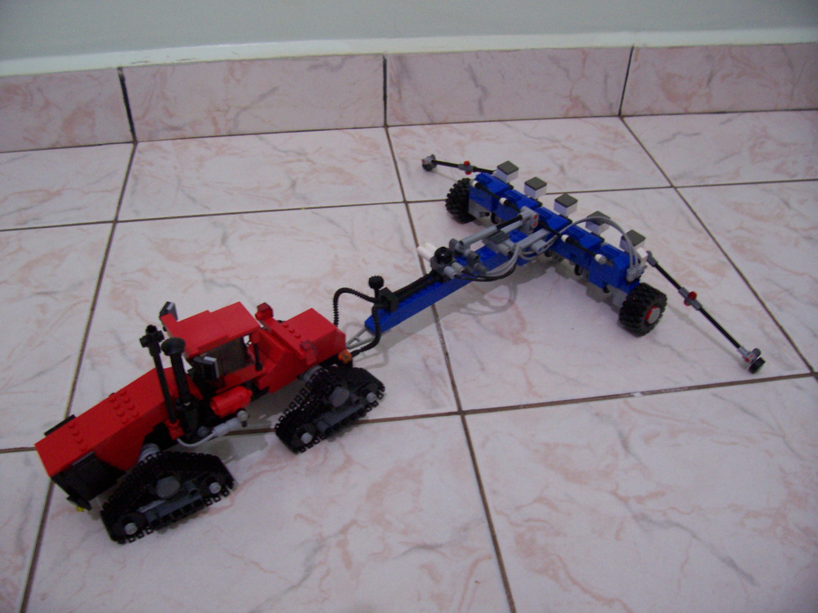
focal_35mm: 34
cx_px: 409
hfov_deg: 54.0
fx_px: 803
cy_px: 306
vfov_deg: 41.8
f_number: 2.7
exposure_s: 1/5.66
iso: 160
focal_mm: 5.6
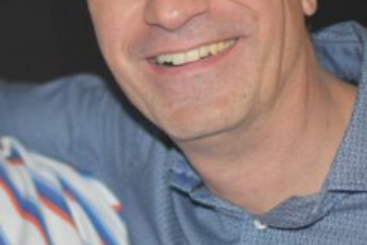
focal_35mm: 129
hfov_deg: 15.7
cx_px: 44
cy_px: -5
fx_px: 1318
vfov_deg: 10.5
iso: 2000
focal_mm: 35
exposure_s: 1/60
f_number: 1.8
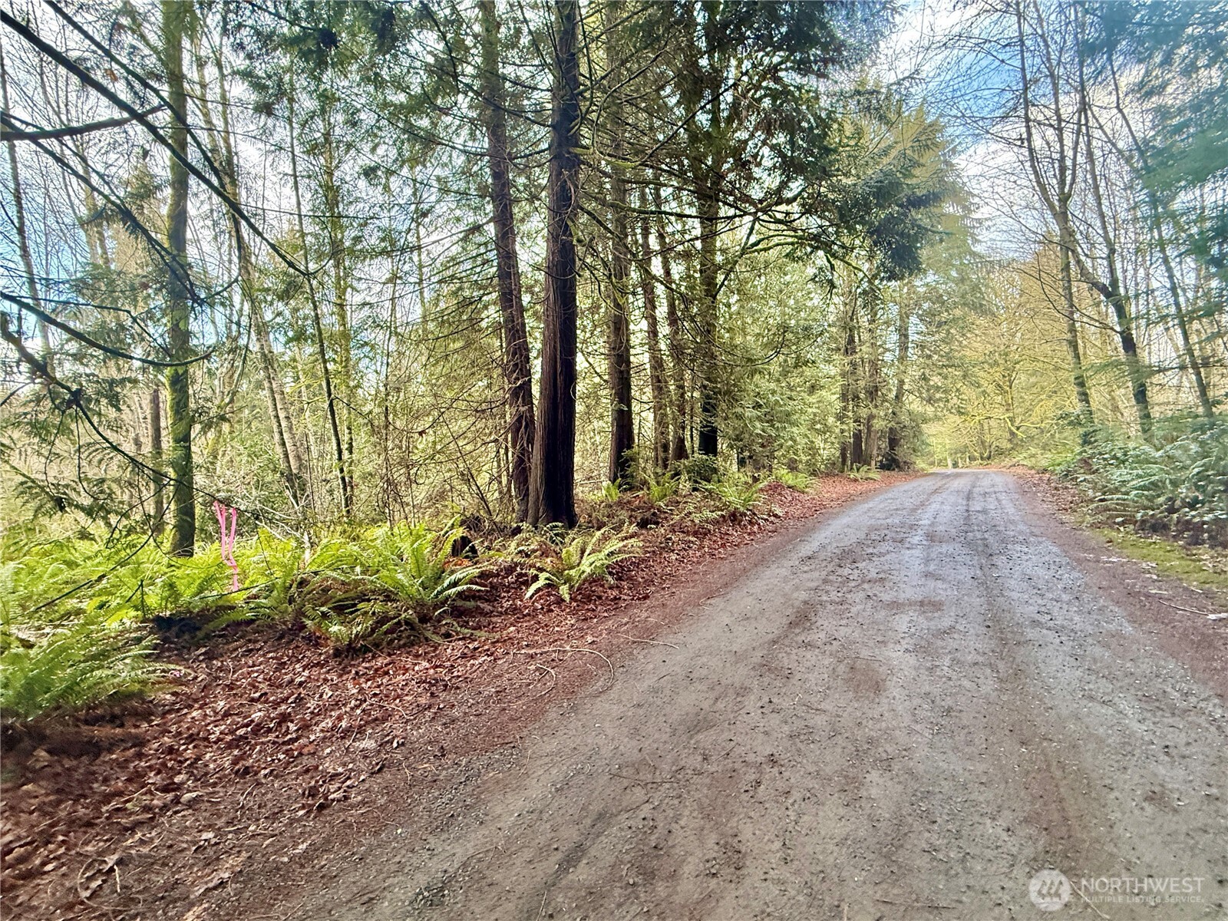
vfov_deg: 85.7
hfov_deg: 102.1
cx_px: 614
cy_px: 460
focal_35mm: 14
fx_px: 497
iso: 320
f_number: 2.2
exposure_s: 1/74
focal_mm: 2.22
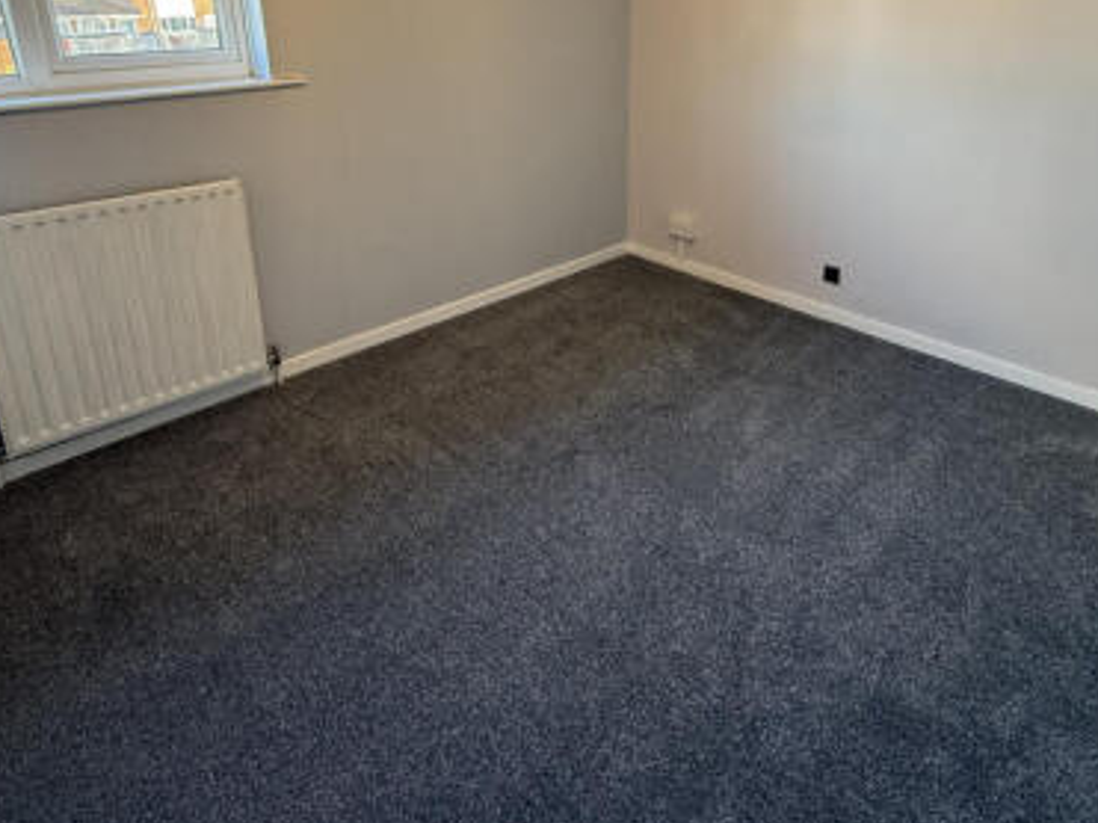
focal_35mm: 22
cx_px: 585
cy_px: 212
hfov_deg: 76.3
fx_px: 698
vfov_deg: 58.1
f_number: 2.2
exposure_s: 1/74
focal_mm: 2.22
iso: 320
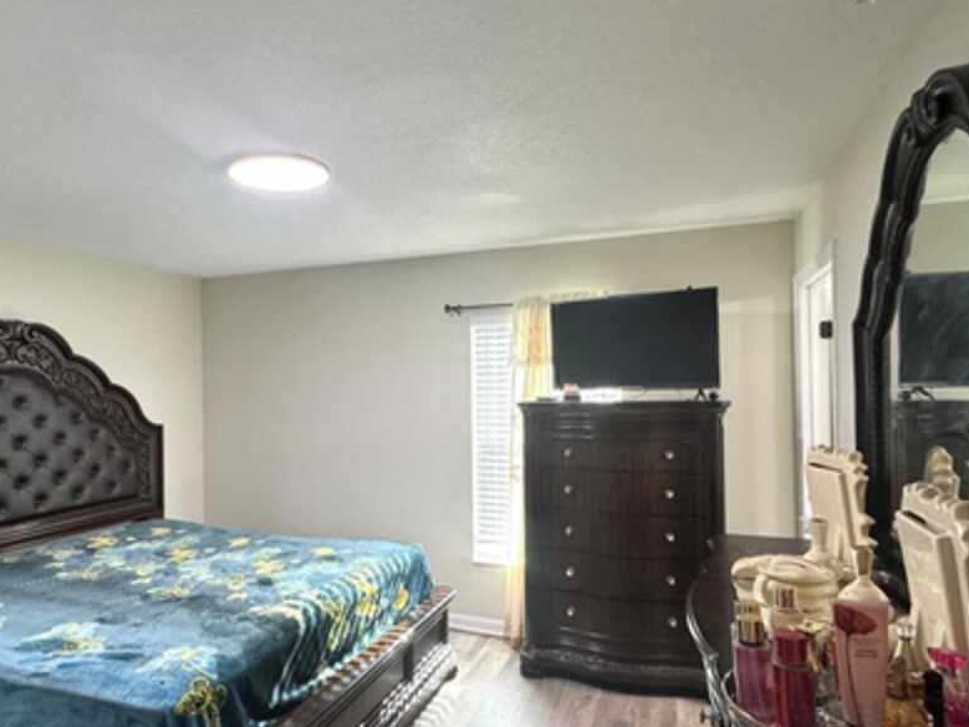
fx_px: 644
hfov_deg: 73.3
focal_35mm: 23
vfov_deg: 58.8
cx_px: 401
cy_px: 383
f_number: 2.2
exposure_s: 1/60
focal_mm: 2.22
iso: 250
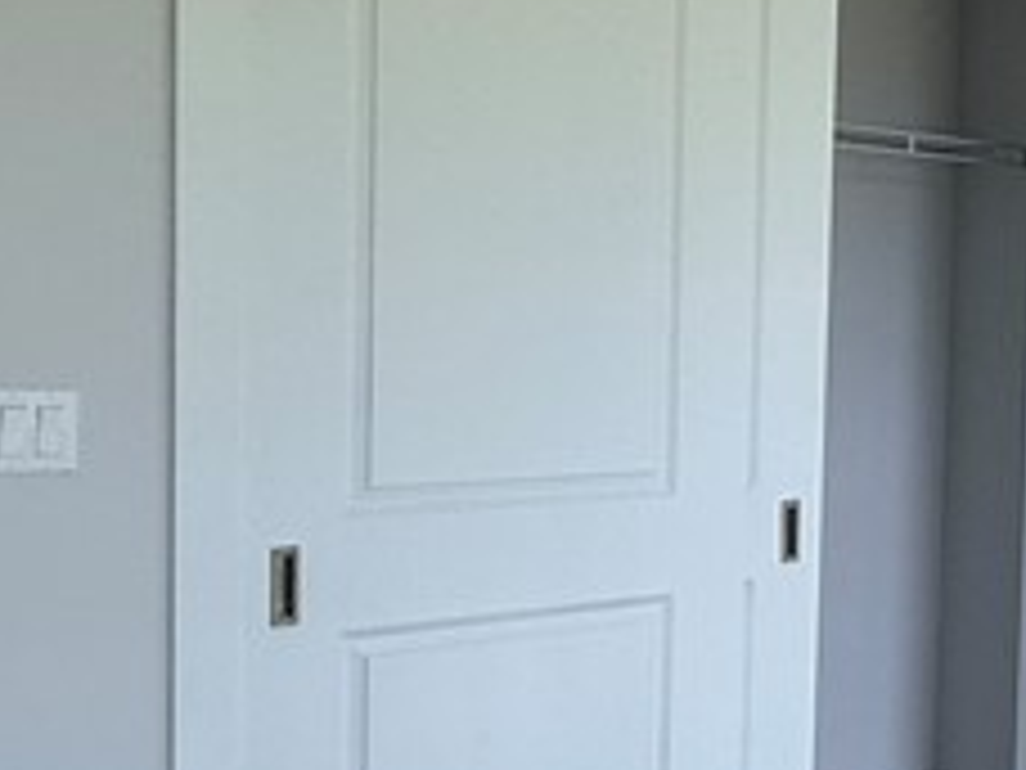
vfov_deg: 23.3
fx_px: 1867
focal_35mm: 63
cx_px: 1138
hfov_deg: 27.9
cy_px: 405
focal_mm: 2.22
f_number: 2.2
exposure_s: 1/99
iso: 50
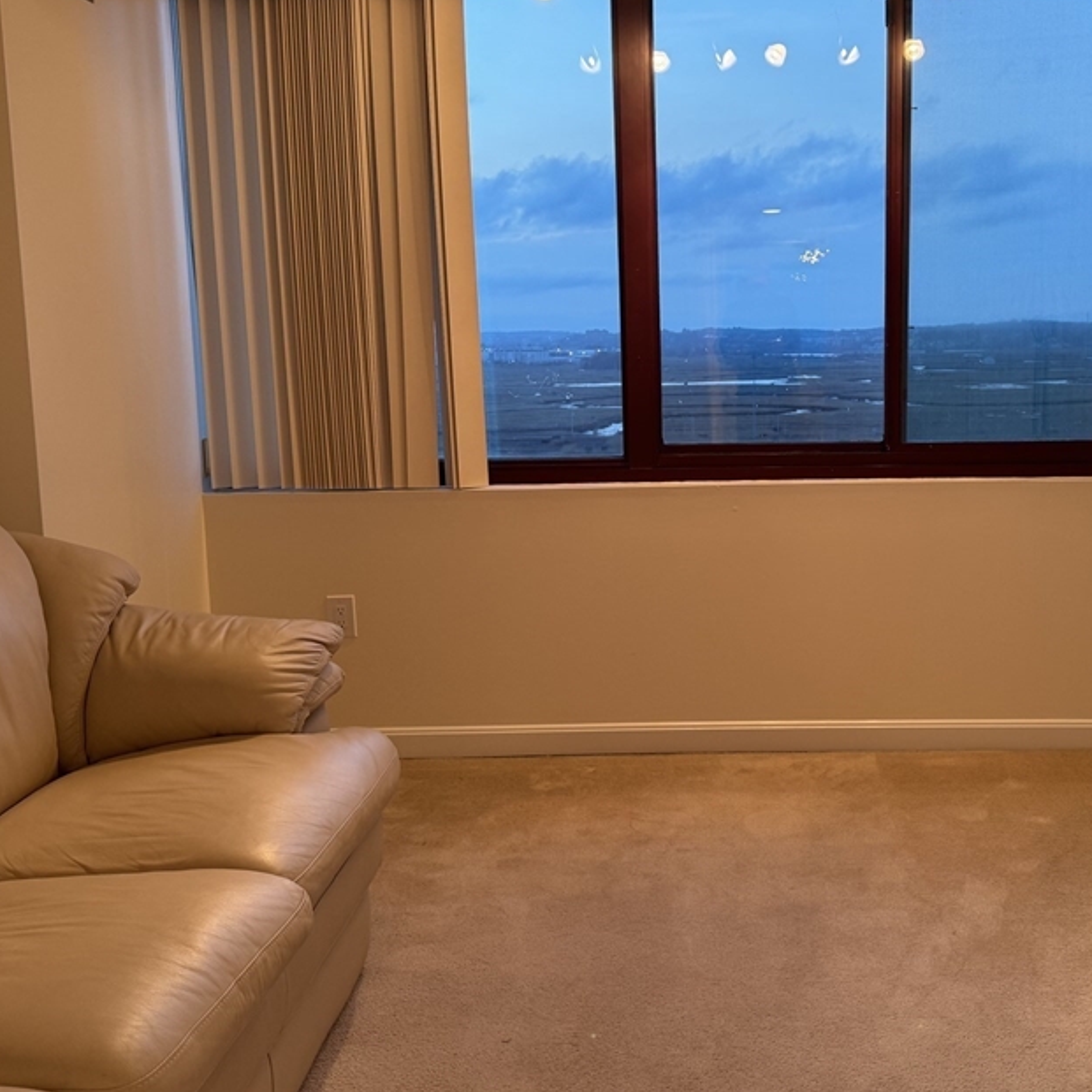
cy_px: 498
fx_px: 1249
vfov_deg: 47.2
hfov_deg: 46.4
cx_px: 737
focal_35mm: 35
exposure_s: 1/60
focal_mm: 6.76
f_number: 1.78
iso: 125
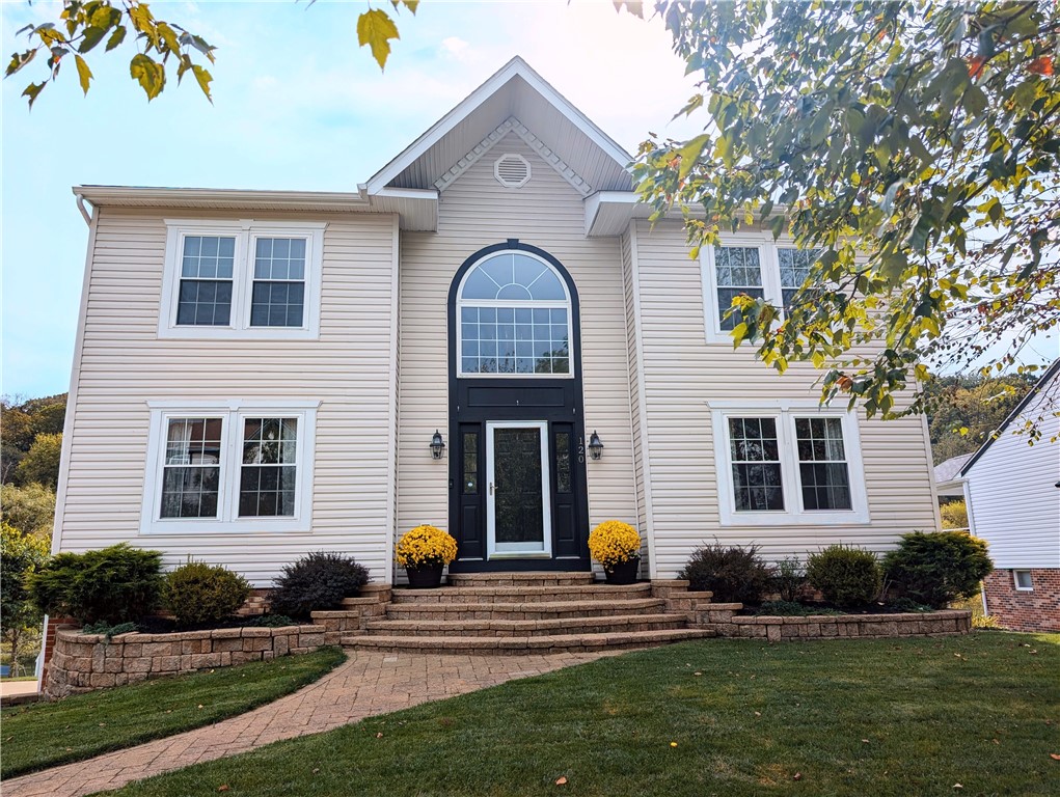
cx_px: 530
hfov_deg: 71.5
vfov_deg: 56.9
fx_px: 736
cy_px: 398
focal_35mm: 24
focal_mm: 6.9
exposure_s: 1/4808
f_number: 1.68
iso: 22
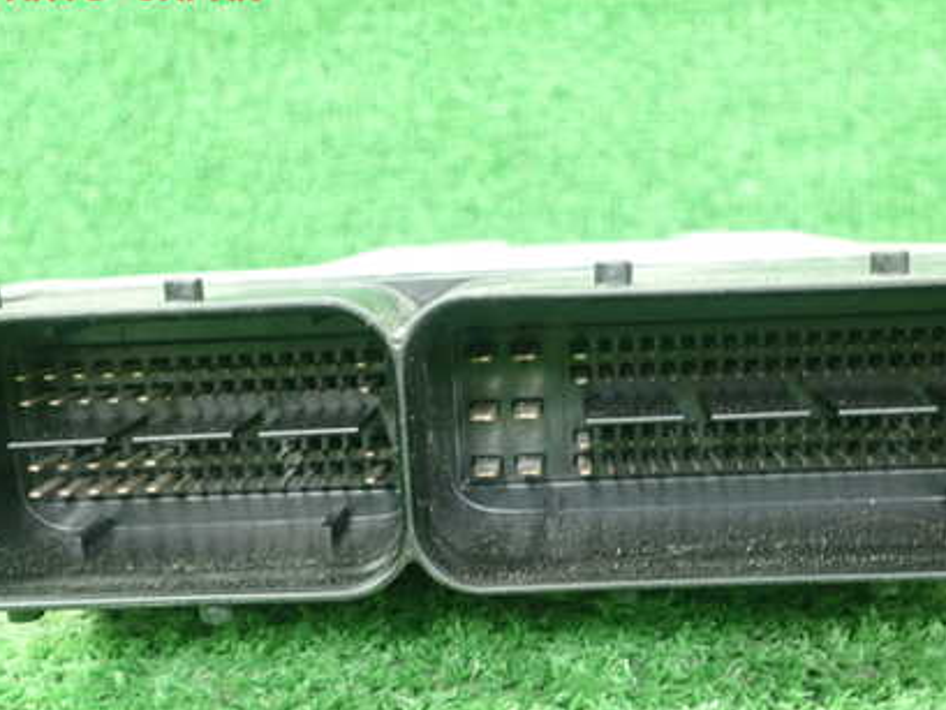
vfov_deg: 32.6
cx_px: 534
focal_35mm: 44
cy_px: 476
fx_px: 1203
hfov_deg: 42.8
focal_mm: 5.5
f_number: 2.3
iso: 800
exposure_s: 1/50
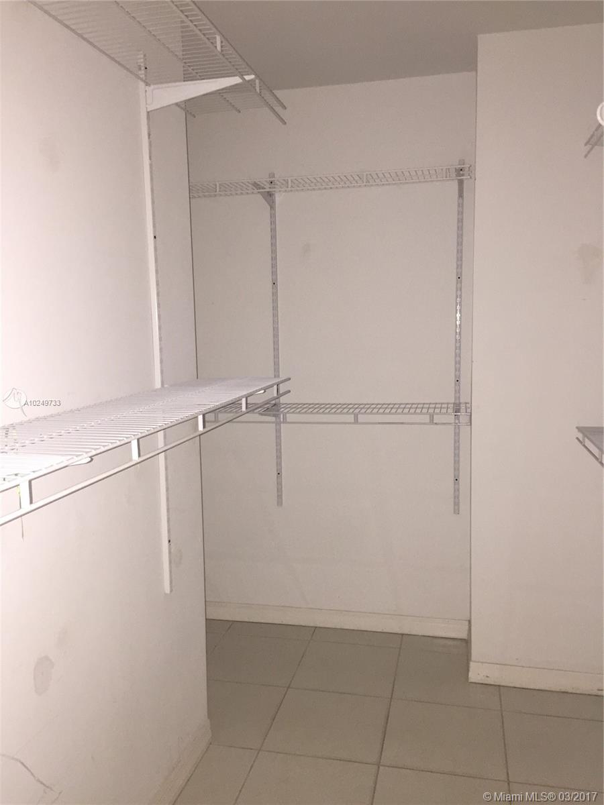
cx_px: 302
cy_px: 402
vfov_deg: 61.7
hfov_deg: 48.2
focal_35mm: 29
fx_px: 675
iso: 160
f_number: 2.2
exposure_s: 1/16
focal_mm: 4.15
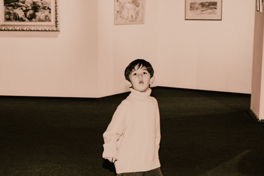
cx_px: 111
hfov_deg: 29.2
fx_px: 506
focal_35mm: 69
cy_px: 102
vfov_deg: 19.7
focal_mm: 59
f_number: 6.3
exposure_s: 1/100
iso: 2500
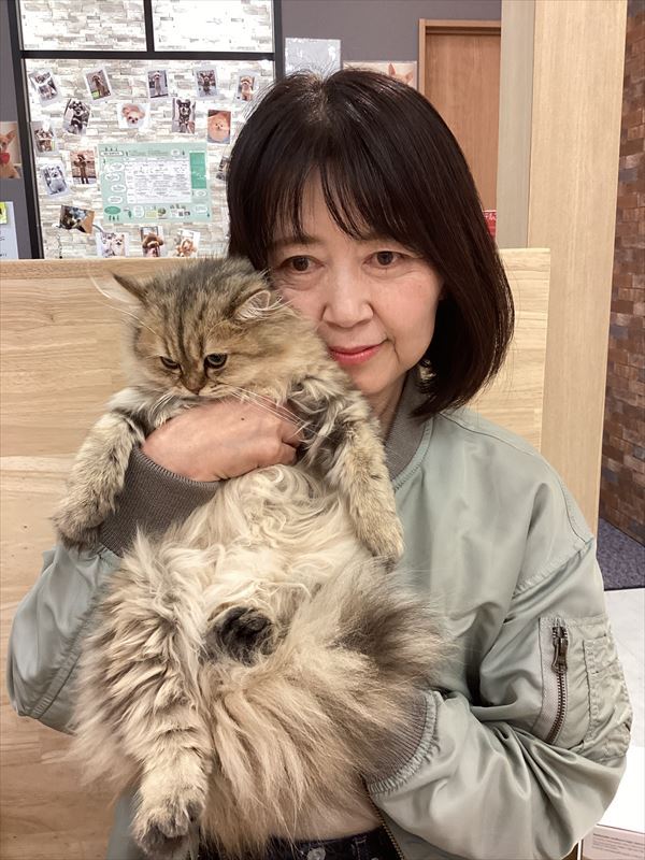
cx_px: 322
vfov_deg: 58.4
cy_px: 430
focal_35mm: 31
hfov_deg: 45.4
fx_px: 770
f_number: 2.4
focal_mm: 3.3
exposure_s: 1/60
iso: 160
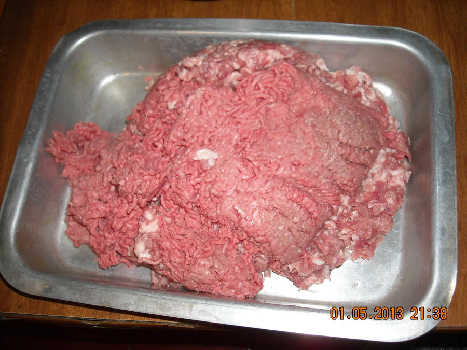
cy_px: 175
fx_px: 472
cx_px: 234
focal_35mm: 35
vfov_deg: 40.7
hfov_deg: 52.6
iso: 200
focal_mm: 5.7
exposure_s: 1/60
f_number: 2.8
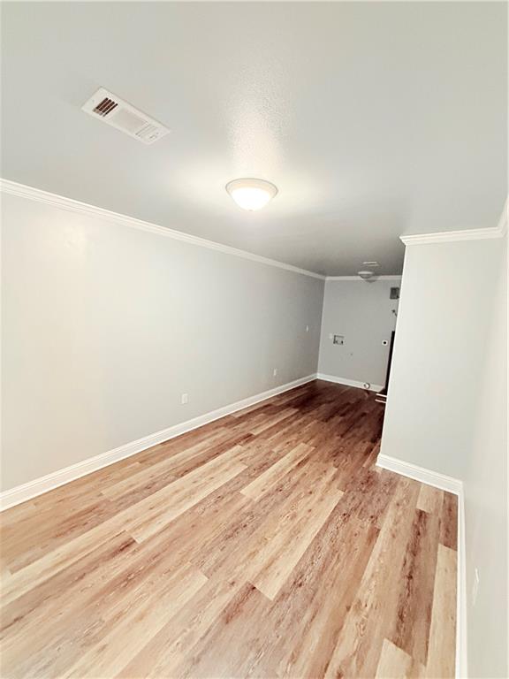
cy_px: 340
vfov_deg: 102.1
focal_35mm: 14
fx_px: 274
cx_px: 254
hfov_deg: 85.7
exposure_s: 1/60
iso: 500
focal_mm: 2.22
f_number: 2.2
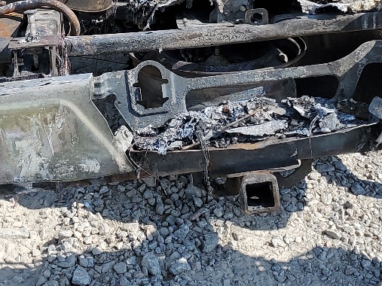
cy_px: -14
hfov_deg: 23.8
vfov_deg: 17.5
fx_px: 905
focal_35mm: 82
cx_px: 166
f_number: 1.5
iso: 50
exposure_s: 1/2500
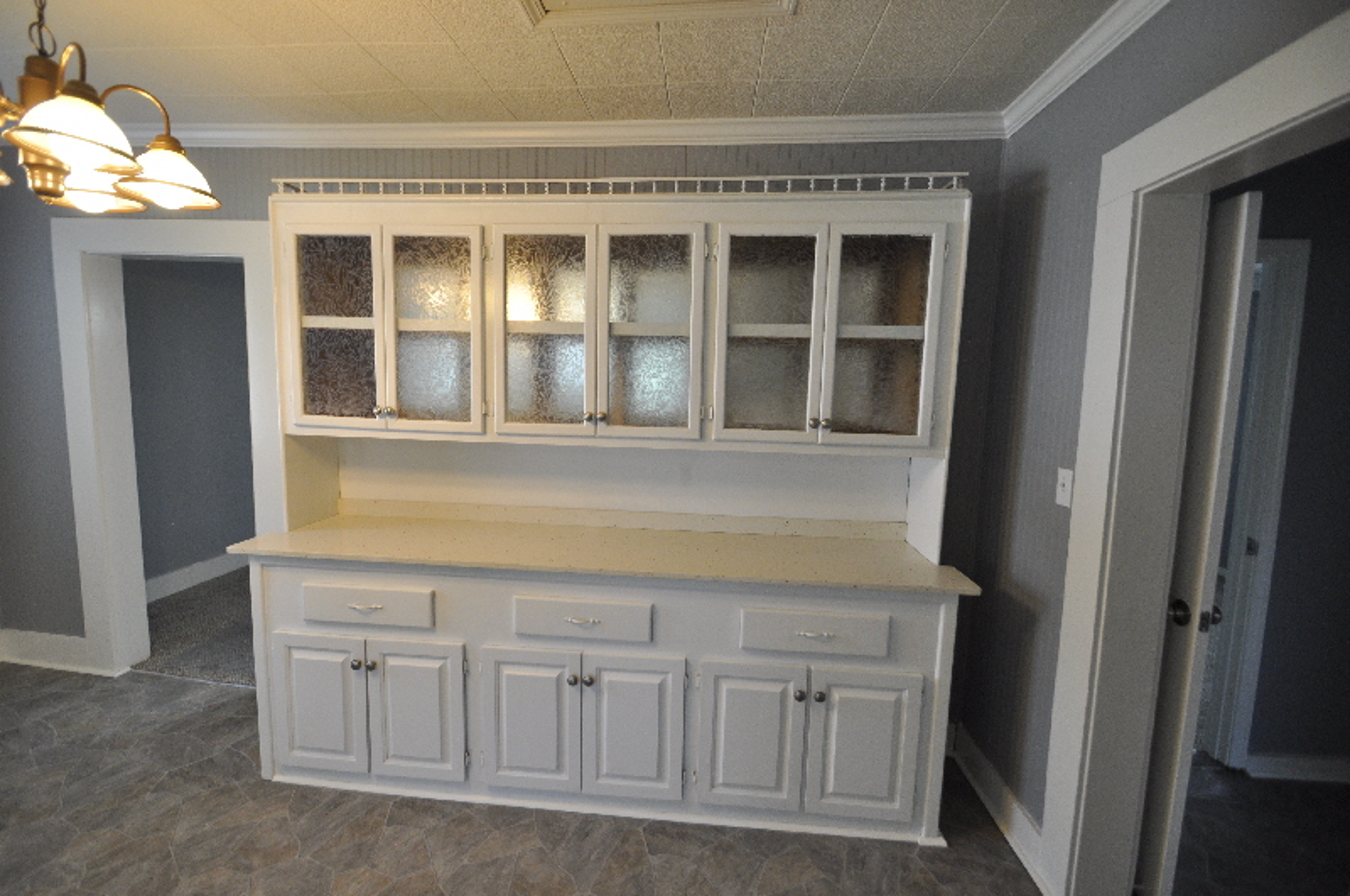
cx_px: 675
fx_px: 562
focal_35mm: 15
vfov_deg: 77.2
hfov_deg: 100.5
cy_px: 448
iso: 720
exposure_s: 1/60
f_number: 4
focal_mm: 10
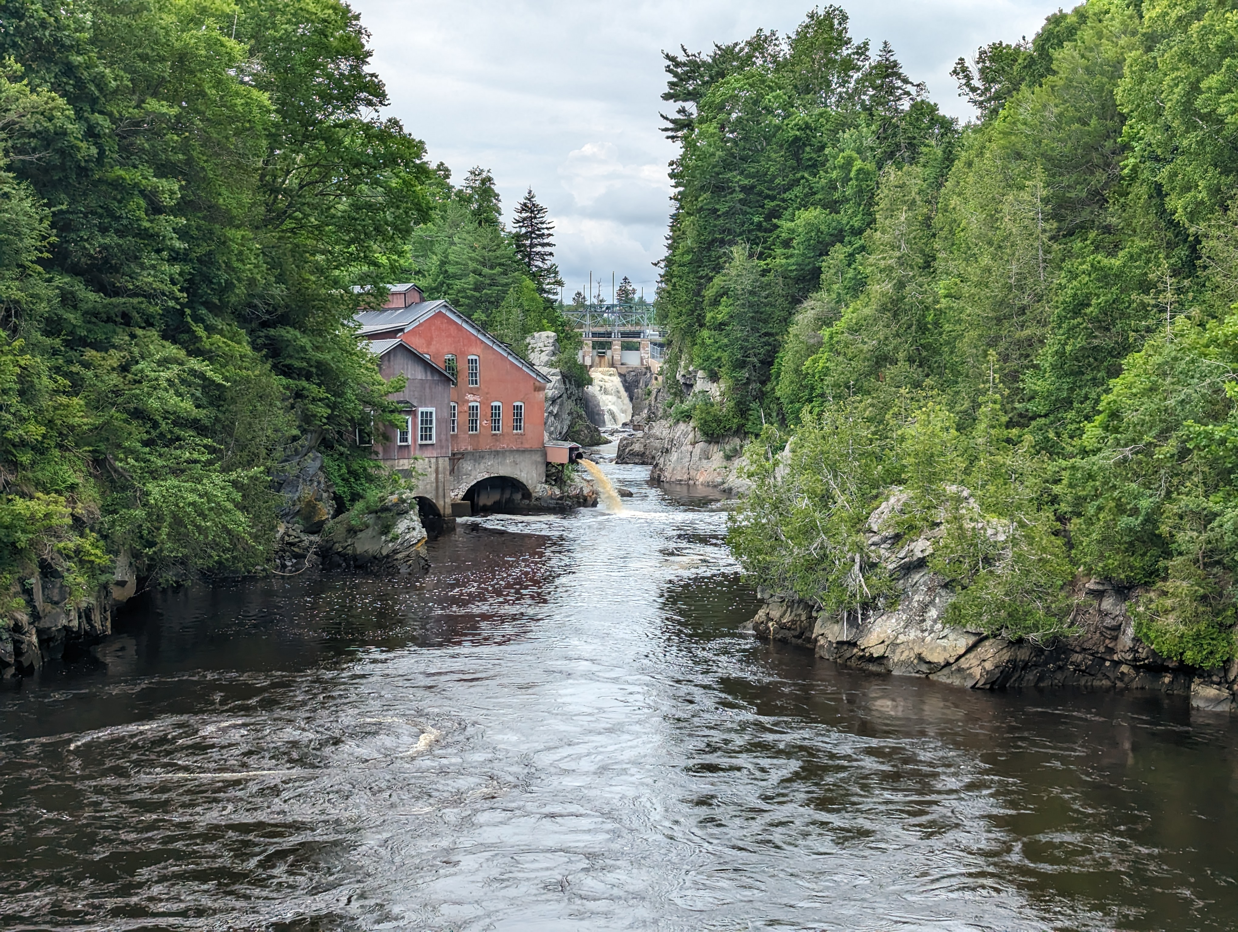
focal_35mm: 48
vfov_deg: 30.3
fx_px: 1719
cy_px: 466
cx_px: 619
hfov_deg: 39.6
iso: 48
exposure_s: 1/1852
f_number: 1.85
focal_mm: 6.81
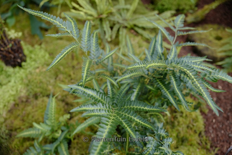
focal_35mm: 28
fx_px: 180
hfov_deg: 65.5
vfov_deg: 46.4
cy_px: 78
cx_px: 116
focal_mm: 28
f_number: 3.2
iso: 400
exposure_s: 1/250
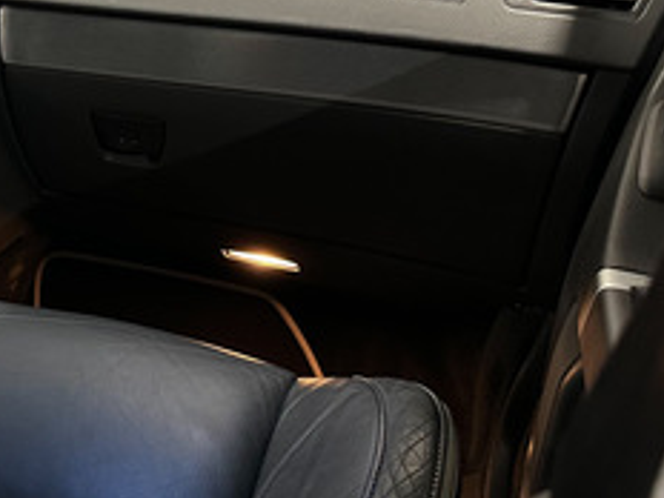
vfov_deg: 23.6
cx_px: -143
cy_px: 260
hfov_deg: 27.3
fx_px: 1189
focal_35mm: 62
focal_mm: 6.86
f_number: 1.8
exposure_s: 1/30
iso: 1000
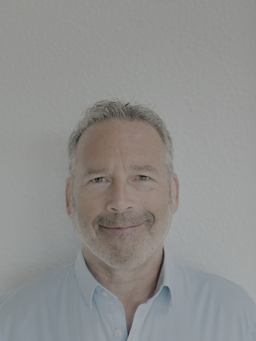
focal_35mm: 48
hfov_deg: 30.3
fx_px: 473
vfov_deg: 39.7
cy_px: 170
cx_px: 128
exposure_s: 1/89
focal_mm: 6.76
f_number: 1.78
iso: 200
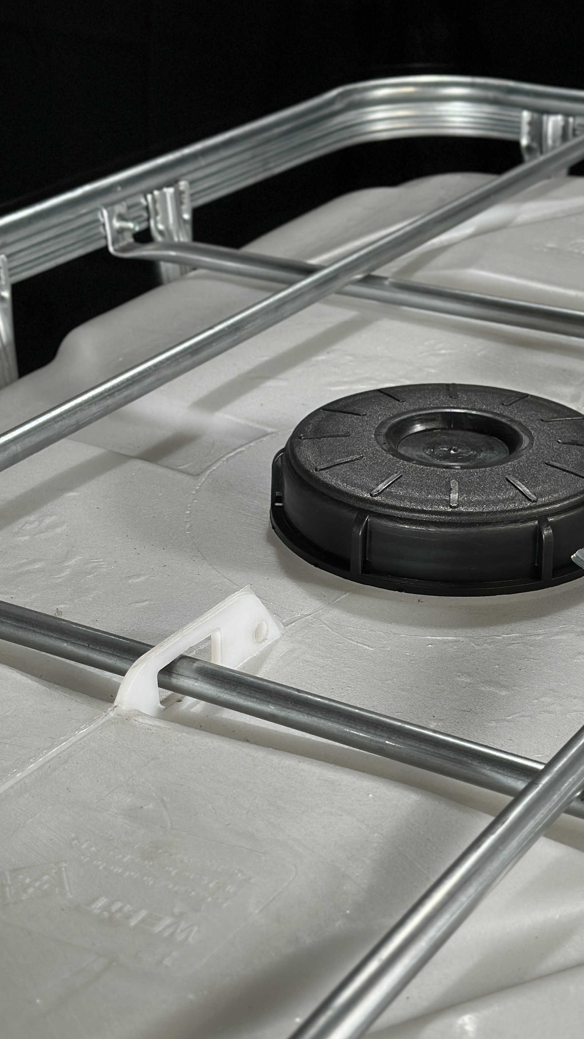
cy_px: 652
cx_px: 434
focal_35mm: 74
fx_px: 2037
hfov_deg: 16.2
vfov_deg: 28.5
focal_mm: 6.86
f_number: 1.78
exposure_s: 1/50
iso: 80
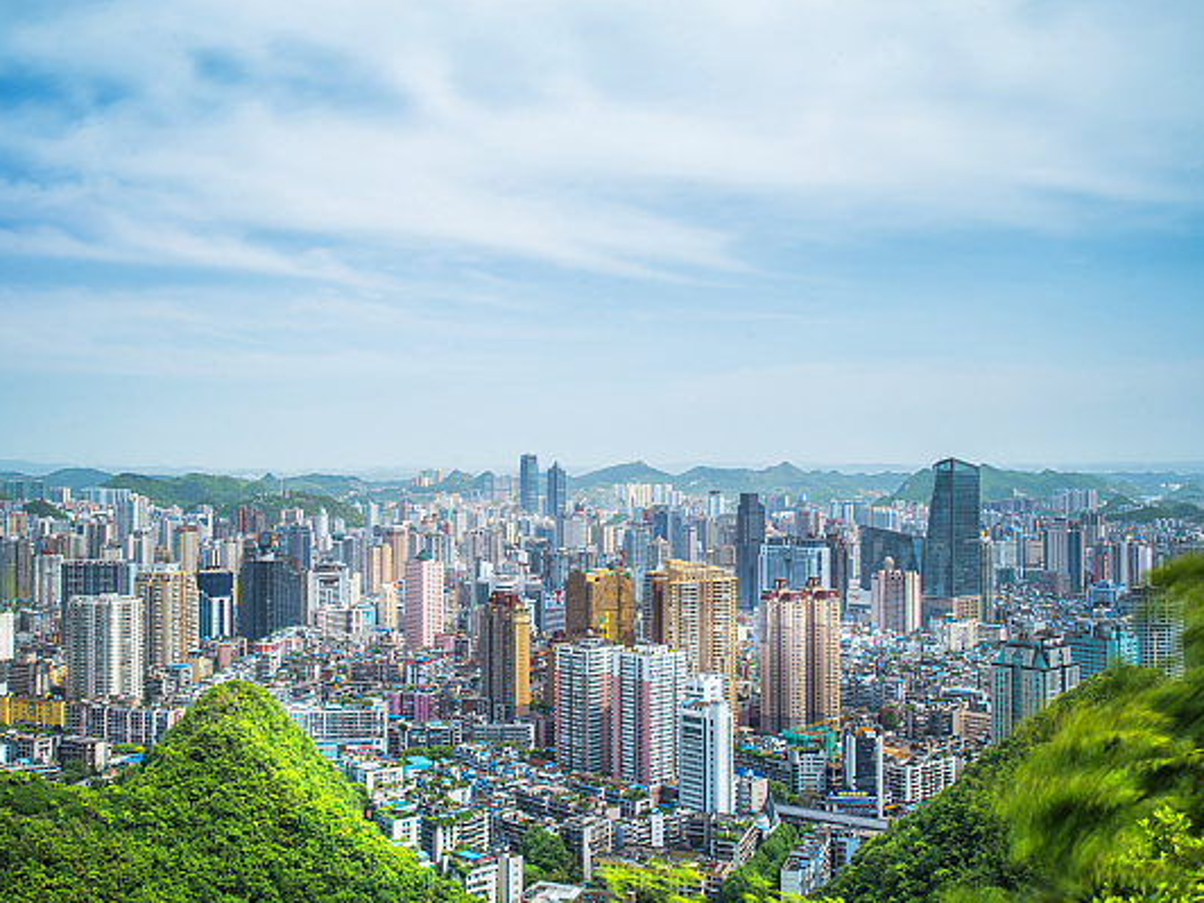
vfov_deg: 37.7
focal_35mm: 38
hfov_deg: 48.9
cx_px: 566
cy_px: 452
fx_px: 1322
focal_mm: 35
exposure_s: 15
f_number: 11
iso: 50
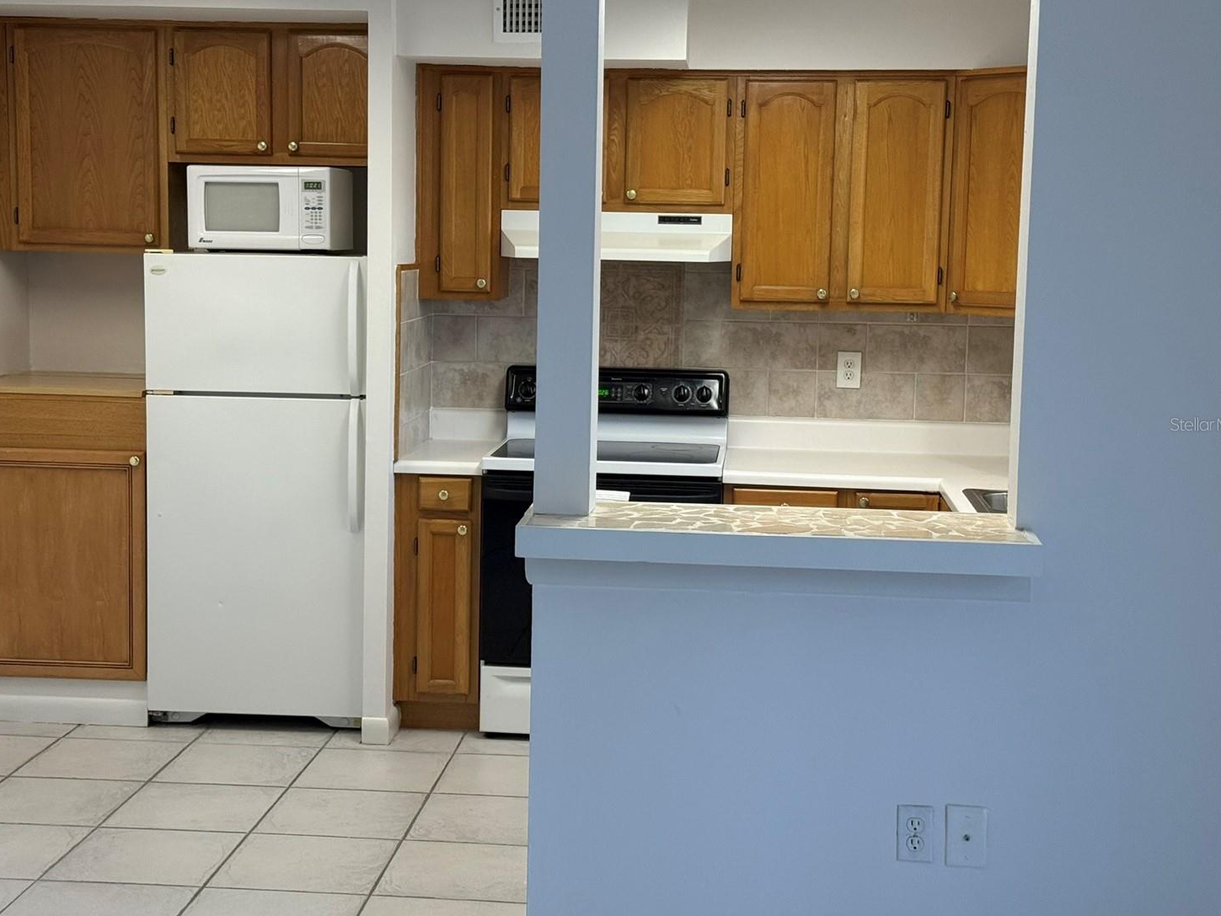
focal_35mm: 53
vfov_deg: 27.5
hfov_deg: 36.2
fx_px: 1870
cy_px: 424
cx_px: 576
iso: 160
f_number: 1.78
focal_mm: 6.76
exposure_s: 1/120
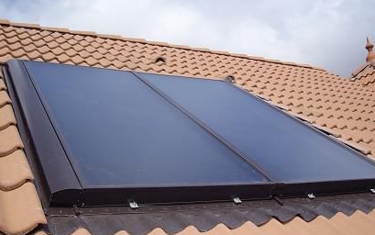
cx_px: 189
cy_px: 130
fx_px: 419
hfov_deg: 48.2
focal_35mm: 41
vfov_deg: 31.3
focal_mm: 7.9
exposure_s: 1/640
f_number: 5.6
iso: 100
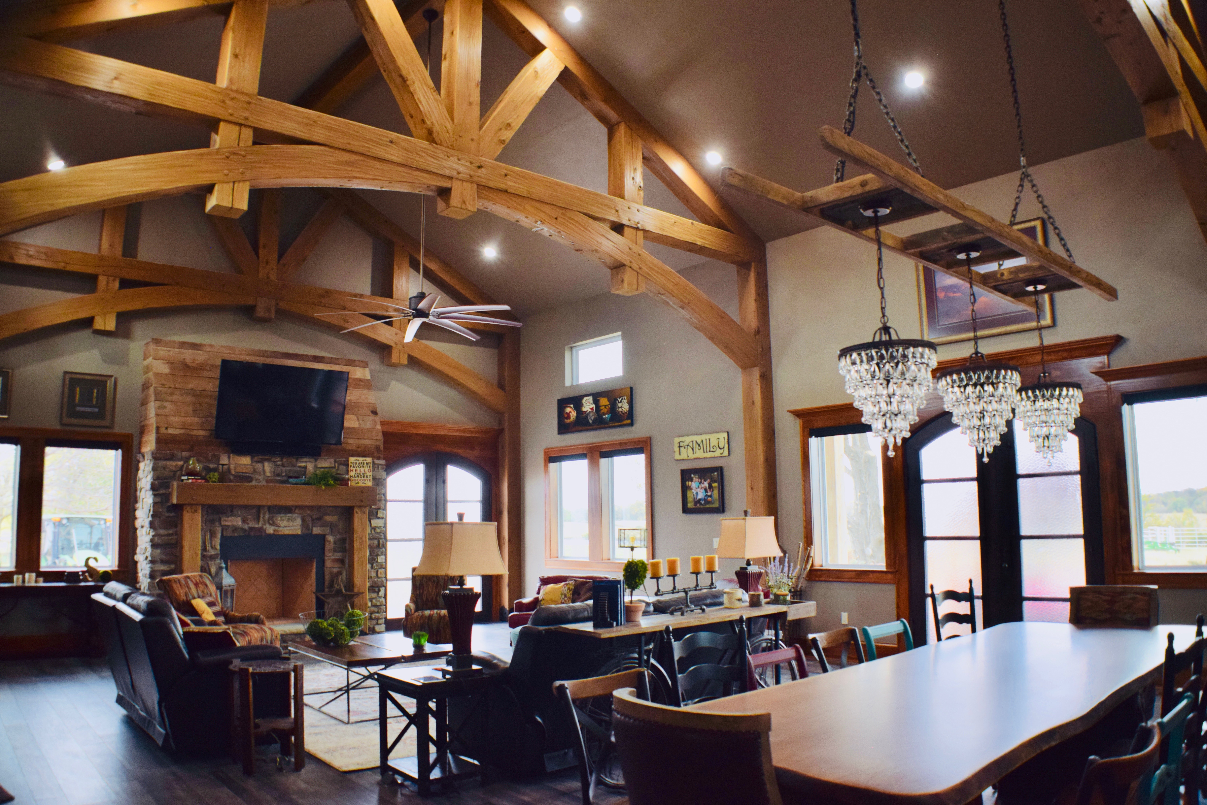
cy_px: 402
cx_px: 604
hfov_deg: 57.2
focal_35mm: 33
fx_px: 1106
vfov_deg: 40.0
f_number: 5
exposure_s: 1/100
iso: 400
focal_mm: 22
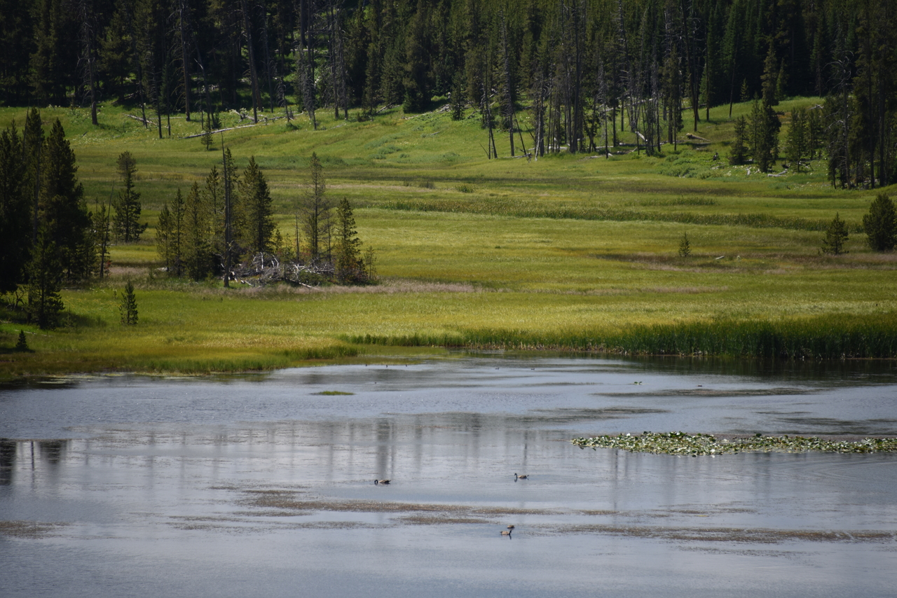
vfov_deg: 4.6
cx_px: 448
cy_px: 299
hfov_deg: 6.9
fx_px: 7476
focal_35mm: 300
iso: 125
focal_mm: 300
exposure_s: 1/640
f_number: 5.6
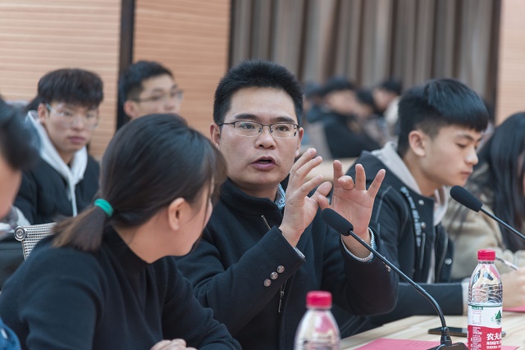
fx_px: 1750
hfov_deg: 17.1
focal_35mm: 120
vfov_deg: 11.4
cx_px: 262
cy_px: 175
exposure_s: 1/80
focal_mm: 120
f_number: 4
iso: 1600
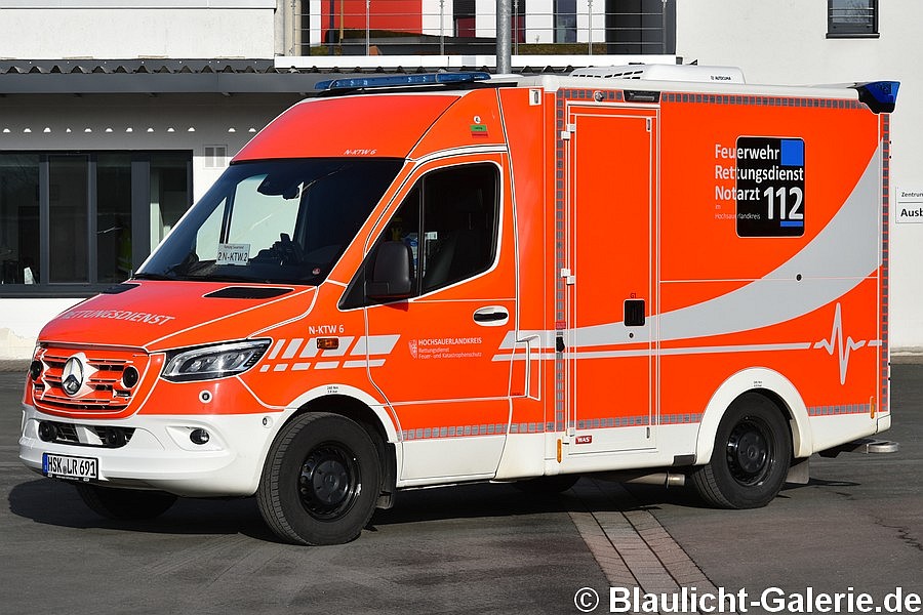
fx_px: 2179
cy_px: 308
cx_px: 462
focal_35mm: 85
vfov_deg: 16.1
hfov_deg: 23.9
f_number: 11
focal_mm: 85
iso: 200
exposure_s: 1/500
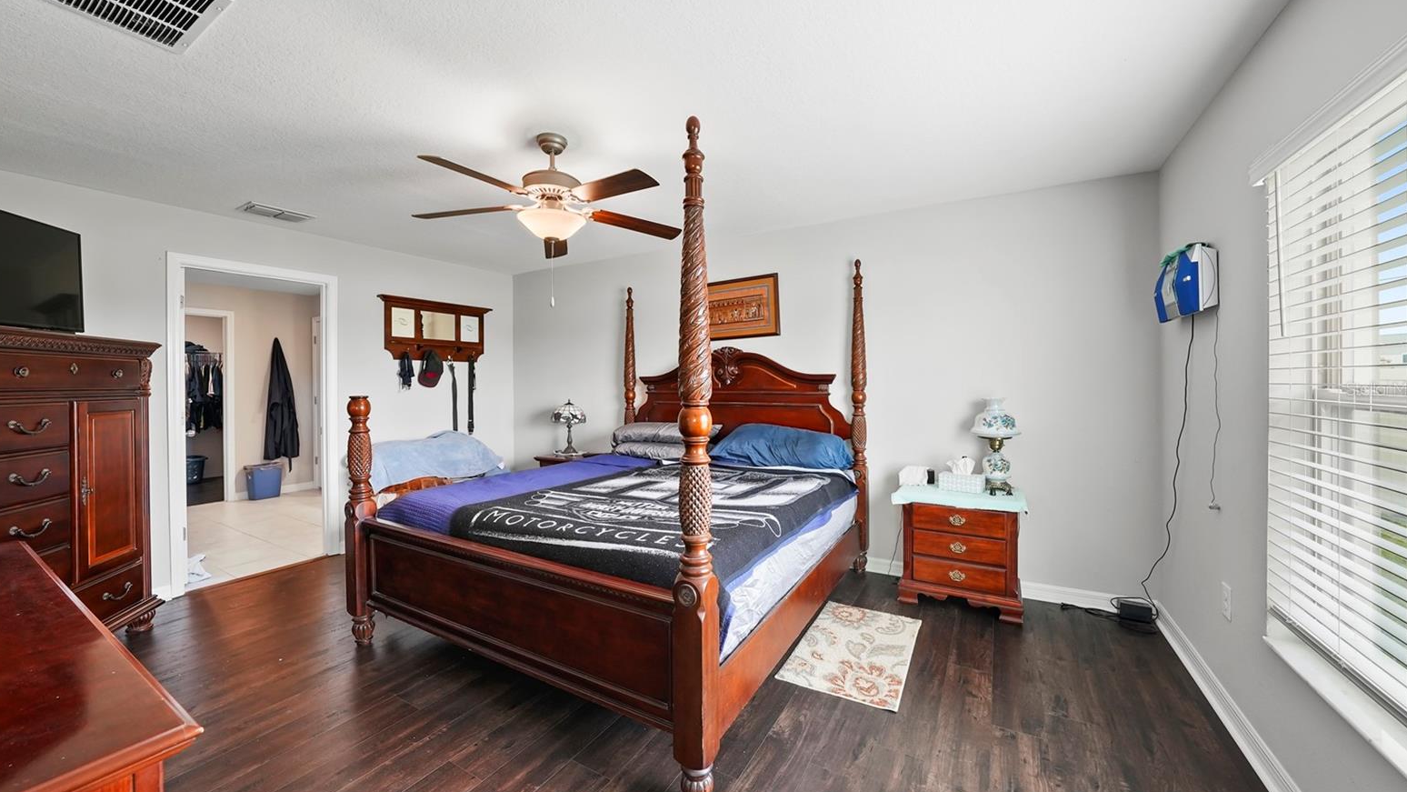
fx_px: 485
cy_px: 388
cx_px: 700
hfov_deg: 110.8
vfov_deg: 78.4
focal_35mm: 13
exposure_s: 1/2.5
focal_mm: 12
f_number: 8
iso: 400
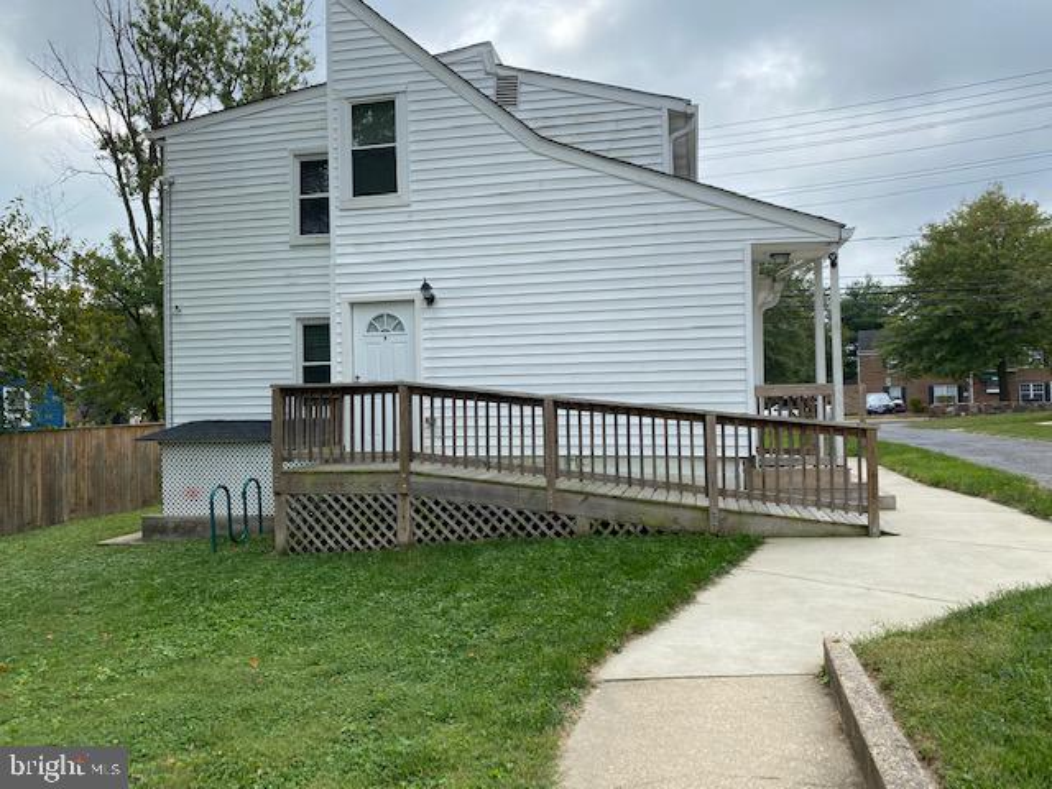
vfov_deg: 53.1
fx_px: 790
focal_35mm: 26
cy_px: 394
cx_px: 526
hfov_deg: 67.3
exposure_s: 1/1585
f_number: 1.8
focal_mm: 4.25
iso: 32
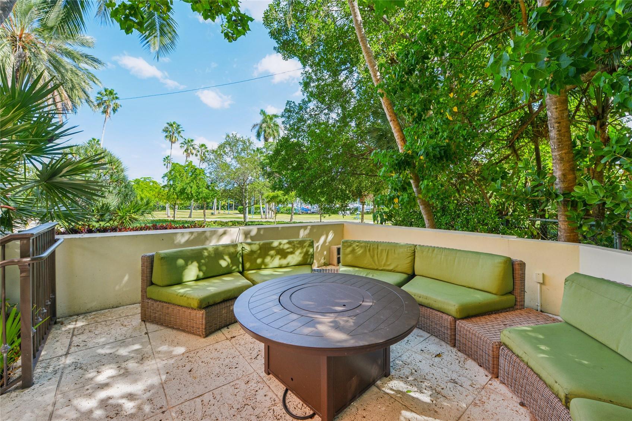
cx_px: 316
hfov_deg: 104.2
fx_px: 246
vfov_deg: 81.2
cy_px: 210
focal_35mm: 14
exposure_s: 1/100
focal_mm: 14
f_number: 8
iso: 200
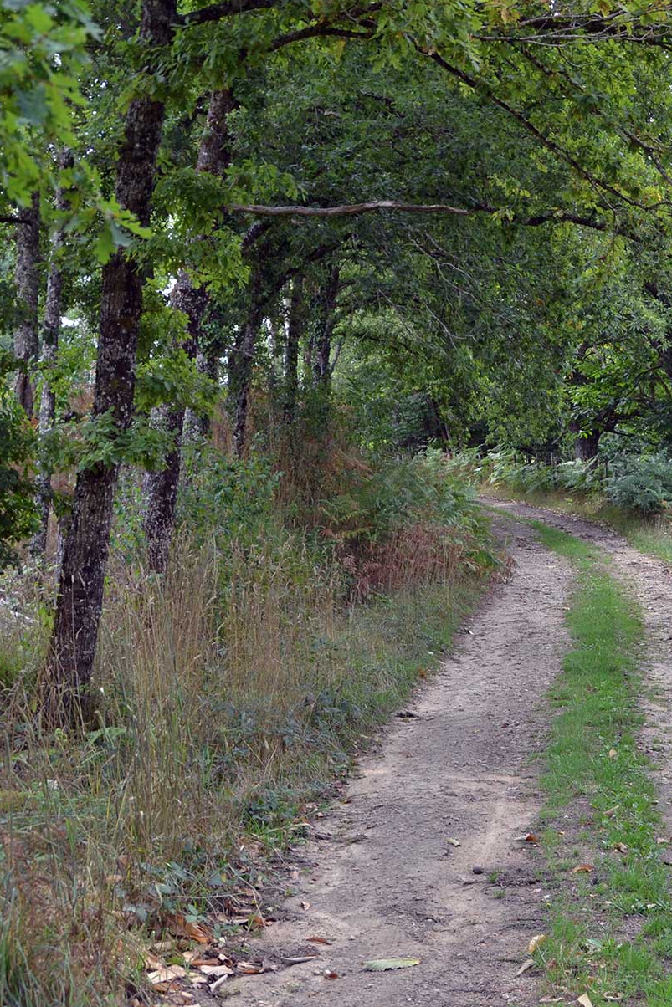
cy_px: 483
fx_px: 1674
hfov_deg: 22.4
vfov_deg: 33.5
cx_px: 520
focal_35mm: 60
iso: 100
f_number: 6.3
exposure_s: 1/160
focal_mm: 25
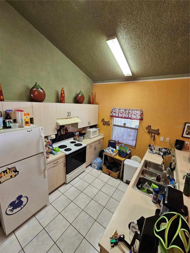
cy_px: 126
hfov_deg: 89.9
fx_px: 95
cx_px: 95
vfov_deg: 106.2
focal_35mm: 13
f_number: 2.2
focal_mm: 2.2
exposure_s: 1/40
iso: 320
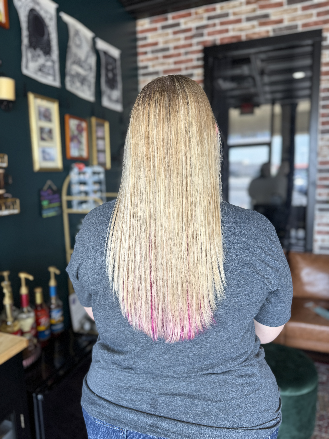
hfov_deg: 56.8
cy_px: 220
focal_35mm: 24
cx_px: 164
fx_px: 304
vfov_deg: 71.6
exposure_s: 1/120
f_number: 1.78
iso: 64
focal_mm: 6.76
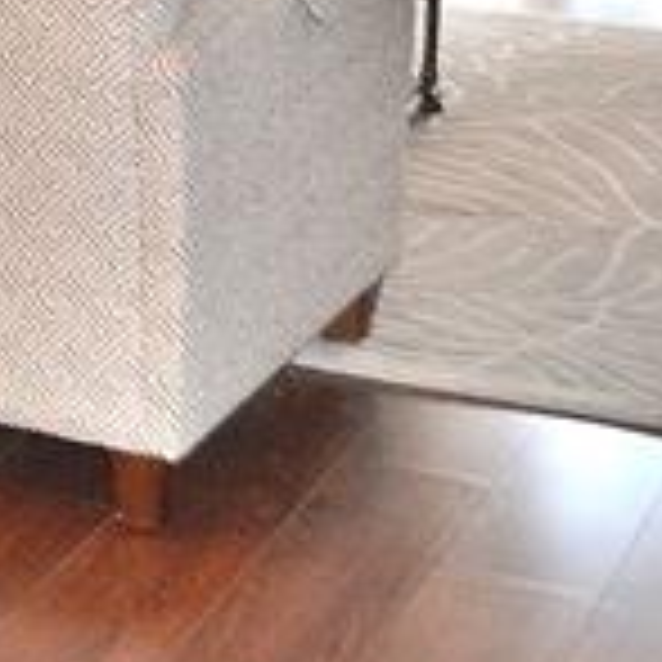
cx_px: -374
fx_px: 2705
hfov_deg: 13.1
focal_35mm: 125
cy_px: -313
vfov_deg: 13.2
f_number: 3.5
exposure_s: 1/60
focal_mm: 18
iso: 500
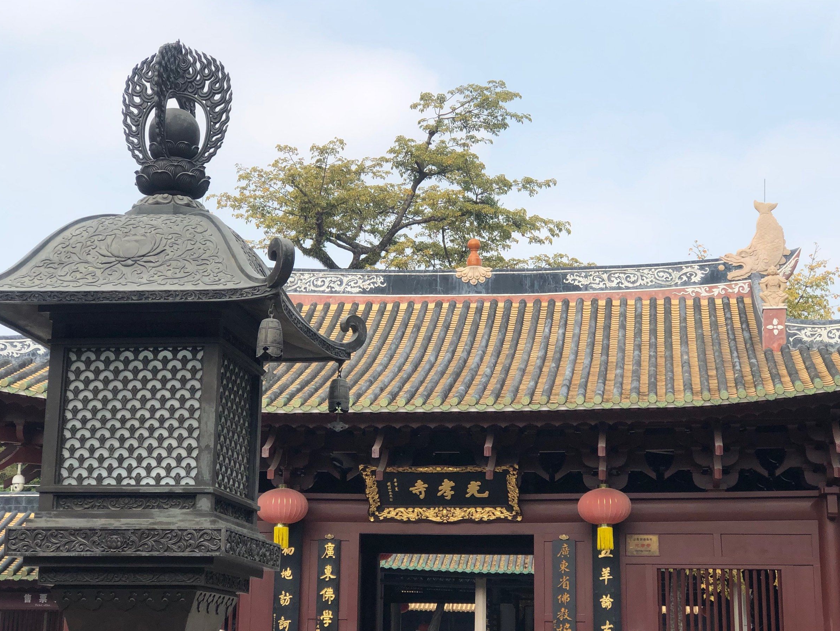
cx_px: 454
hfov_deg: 29.8
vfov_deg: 22.6
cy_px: 331
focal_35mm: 65
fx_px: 1577
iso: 20
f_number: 2.8
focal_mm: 6.6
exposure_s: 1/516
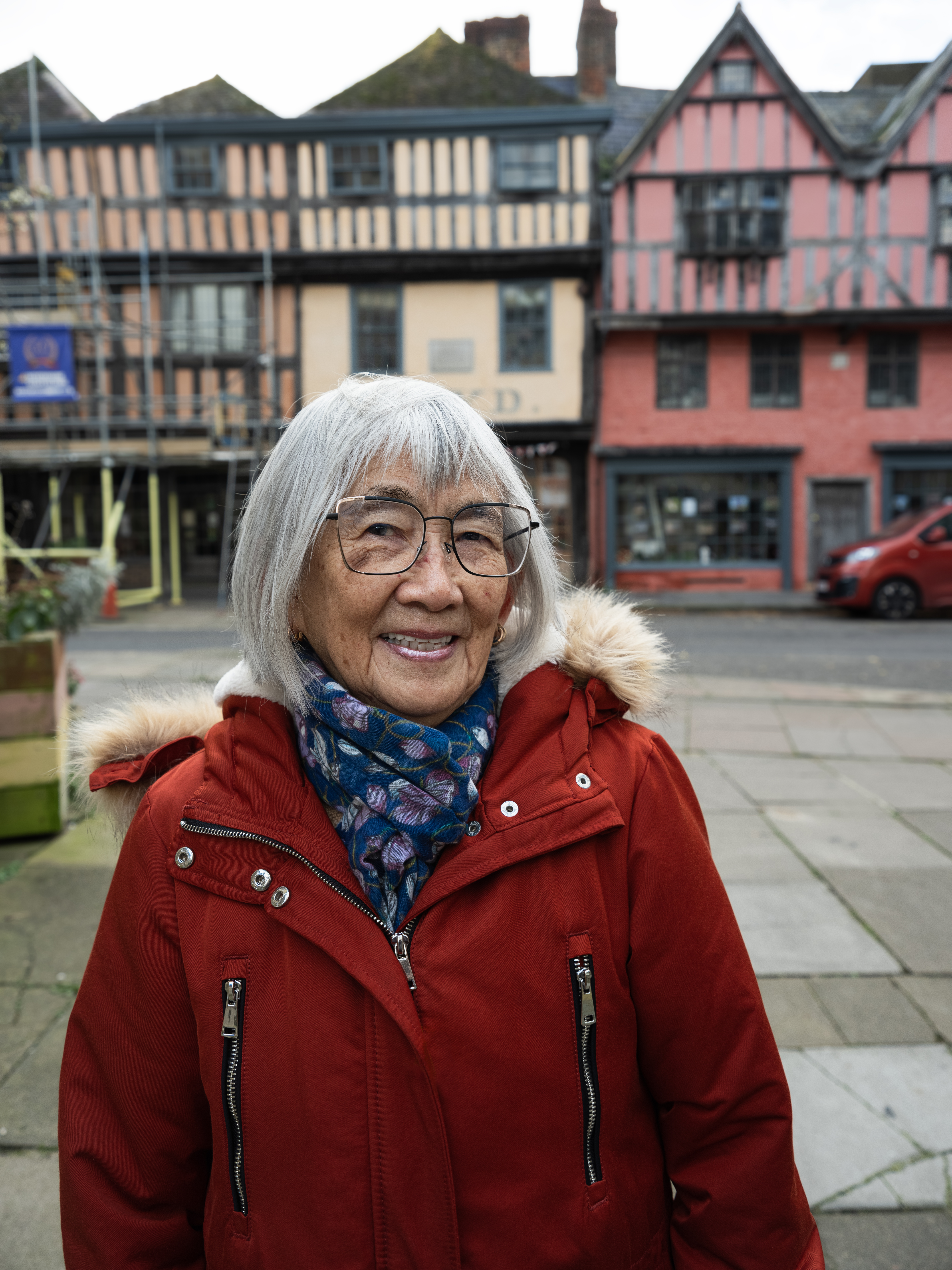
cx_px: 476
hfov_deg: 49.7
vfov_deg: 63.4
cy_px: 635
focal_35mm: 28
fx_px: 1027
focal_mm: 35
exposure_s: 1/100
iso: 400
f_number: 5.6
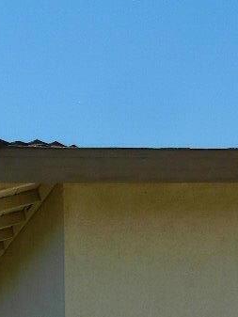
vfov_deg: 22.7
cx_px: -40
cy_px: 421
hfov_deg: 18.5
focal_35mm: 76
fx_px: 696
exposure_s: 1/1600
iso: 160
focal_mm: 4.5
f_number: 3.5
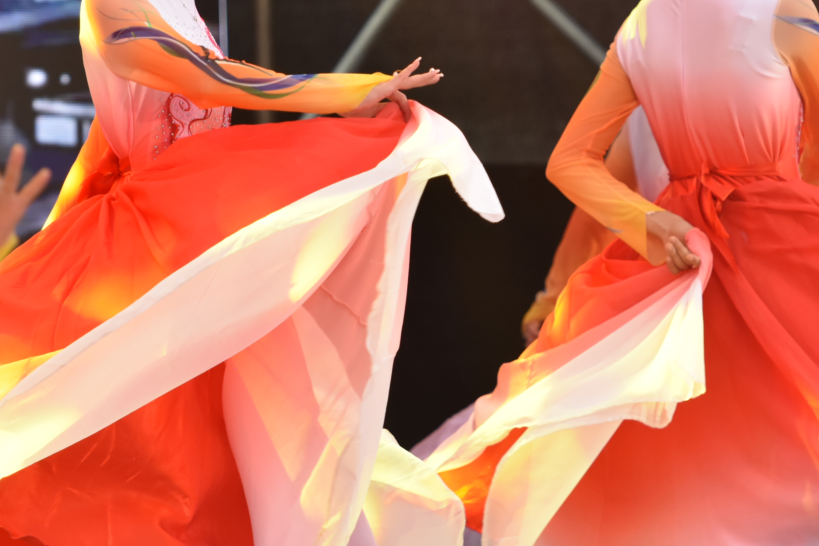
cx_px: 316
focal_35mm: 500
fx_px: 11374
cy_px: 114
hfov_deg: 4.1
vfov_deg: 2.7
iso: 800
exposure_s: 1/800
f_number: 3.5
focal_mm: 170
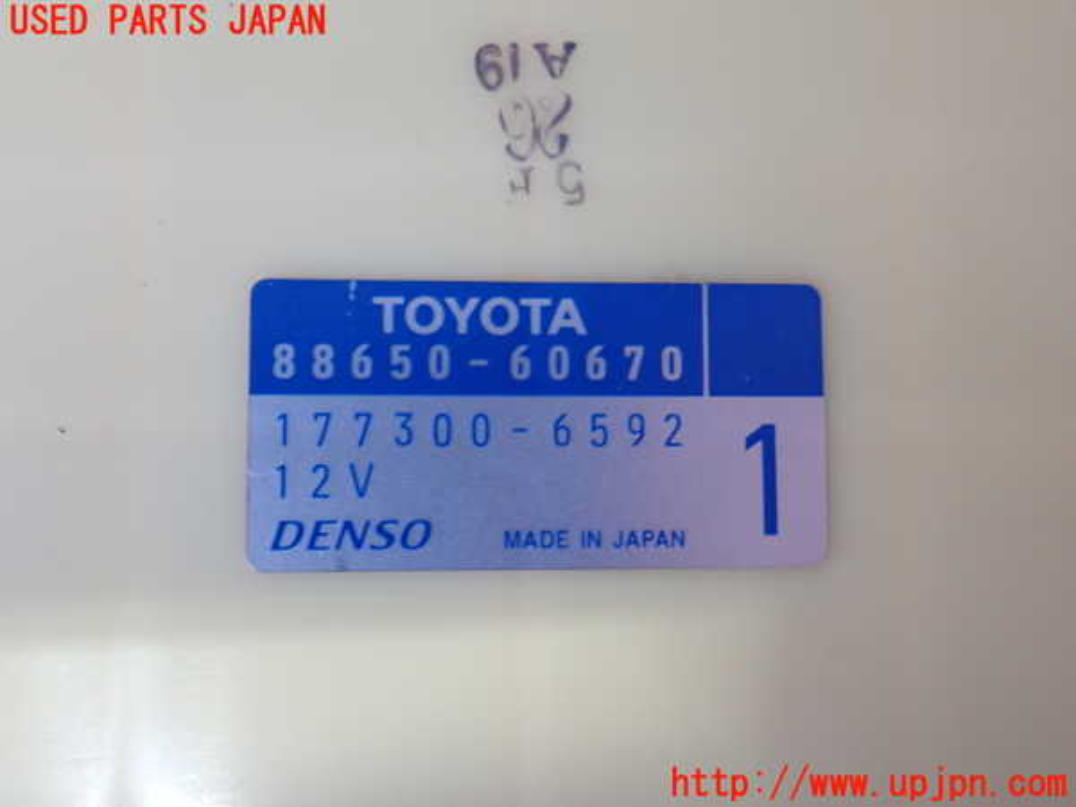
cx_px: 538
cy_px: 404
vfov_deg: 39.7
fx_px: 1119
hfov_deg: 51.4
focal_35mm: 36
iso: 400
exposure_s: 1/40
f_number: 2.5
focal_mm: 6.37
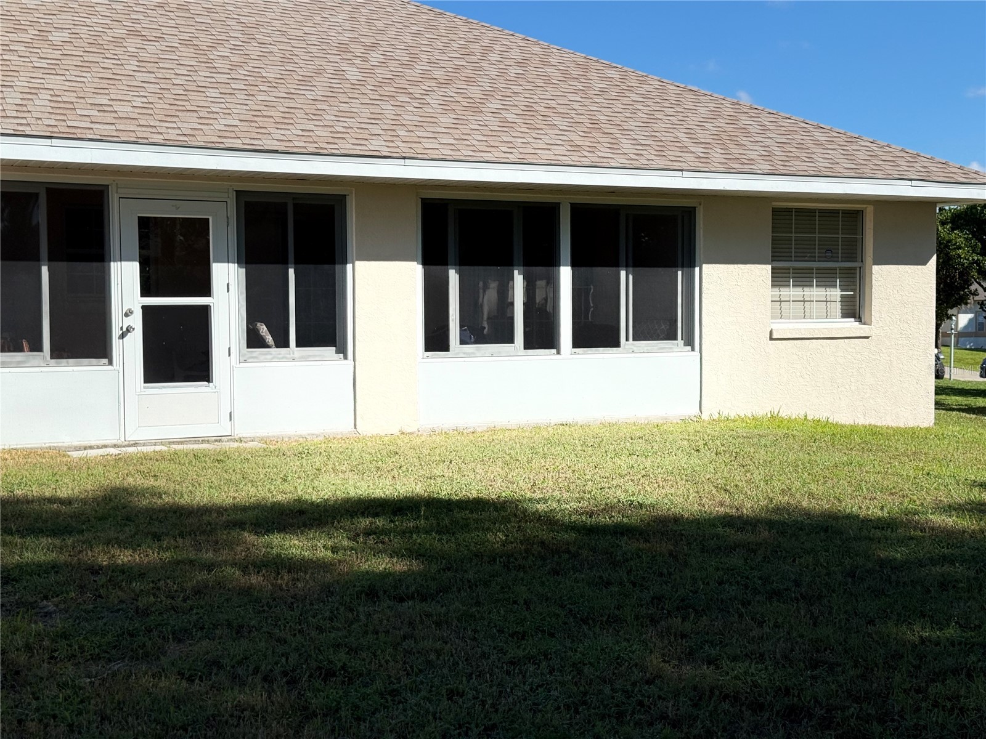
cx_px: 493
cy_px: 370
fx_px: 1367
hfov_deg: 39.7
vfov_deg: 30.3
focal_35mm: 48
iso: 64
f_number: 1.78
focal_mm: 6.76
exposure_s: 1/7143
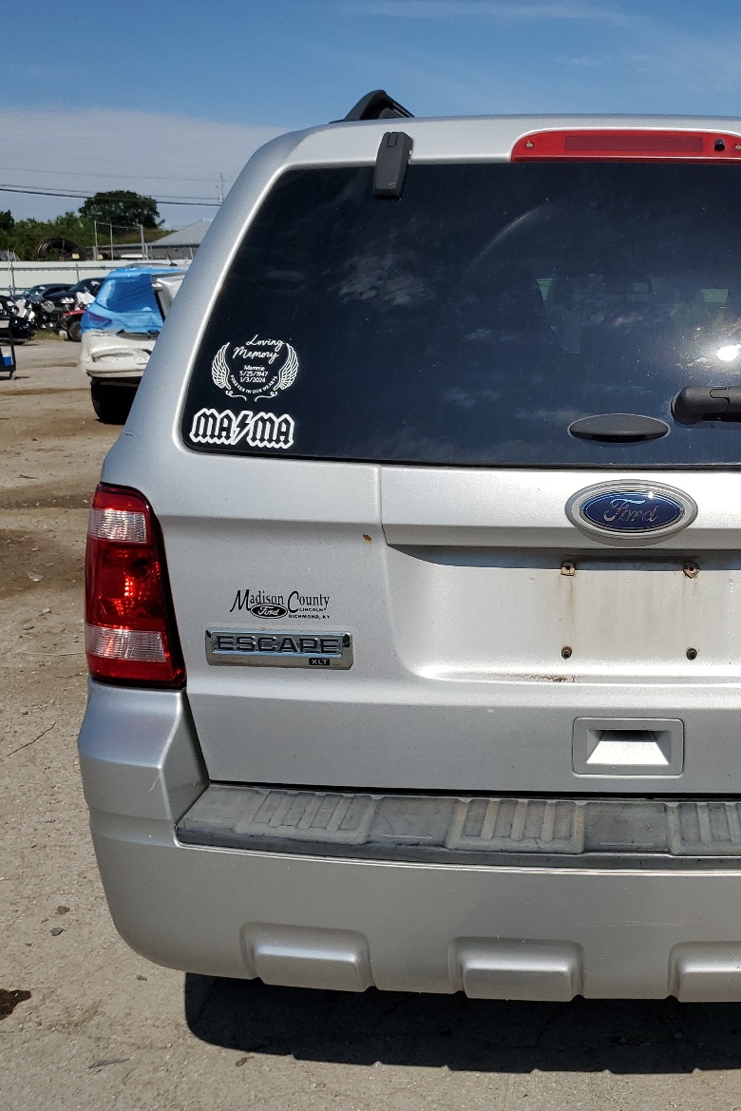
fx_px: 1142
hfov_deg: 34.5
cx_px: 622
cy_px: 550
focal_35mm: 37
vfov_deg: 51.9
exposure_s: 1/10000
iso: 50
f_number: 1.5
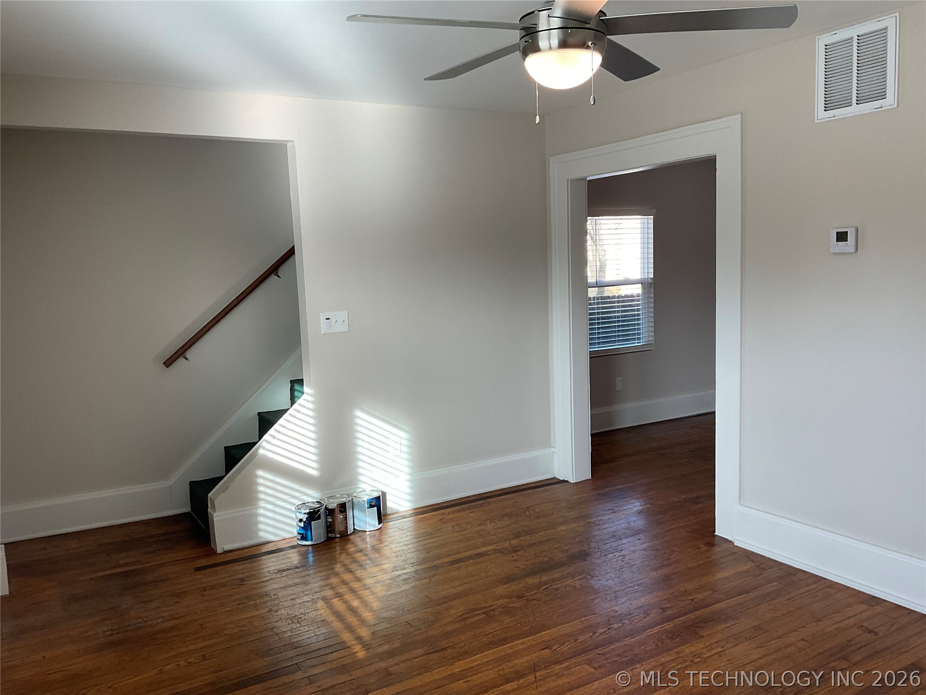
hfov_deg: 61.7
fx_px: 776
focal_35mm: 29
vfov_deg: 48.2
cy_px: 348
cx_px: 463
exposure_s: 1/122
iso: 64
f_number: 1.8
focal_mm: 3
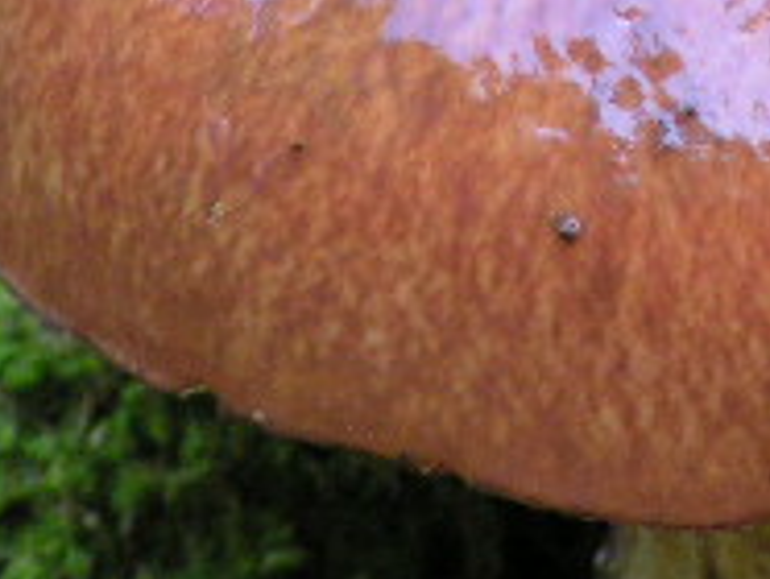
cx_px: 840
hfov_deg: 2.4
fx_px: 18286
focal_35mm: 821
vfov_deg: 1.8
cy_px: -70
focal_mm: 39.9
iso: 200
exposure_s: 1/50
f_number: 3.3
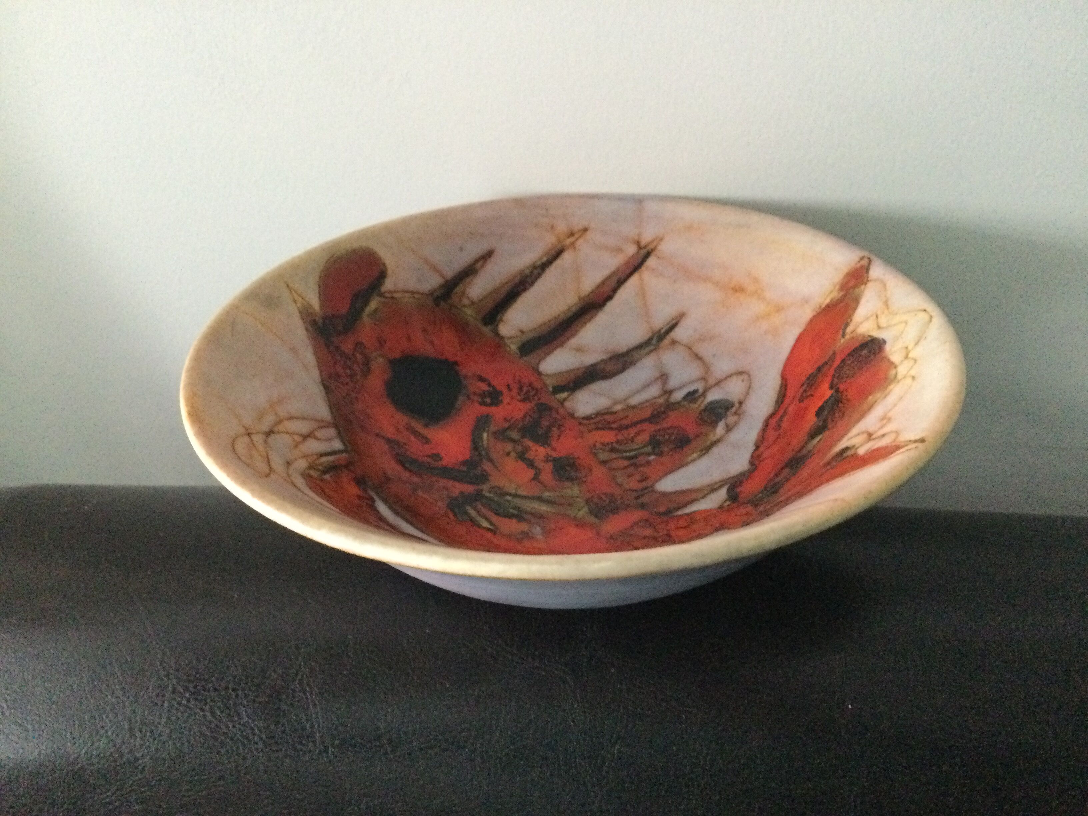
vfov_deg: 45.4
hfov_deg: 58.4
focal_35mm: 31
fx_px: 974
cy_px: 408
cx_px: 544
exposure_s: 1/17
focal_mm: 3.3
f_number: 2.4
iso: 400
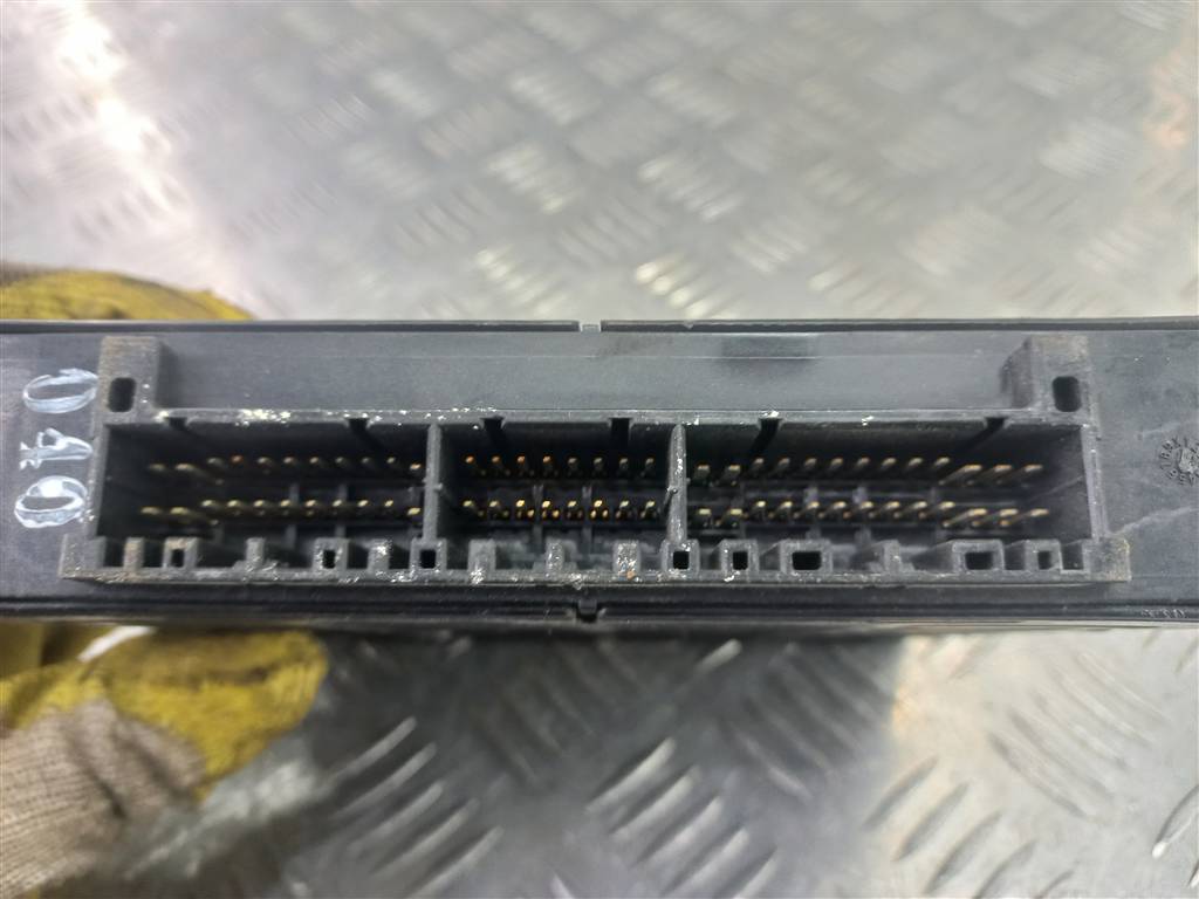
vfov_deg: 54.9
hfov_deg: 69.4
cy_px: 450
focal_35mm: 25
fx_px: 866
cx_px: 600
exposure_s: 1/50
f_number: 1.8
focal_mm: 4.6
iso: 200
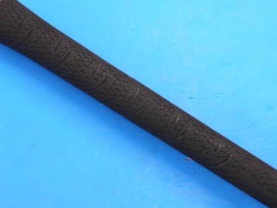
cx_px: 180
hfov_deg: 15.3
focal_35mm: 129
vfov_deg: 11.5
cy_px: 104
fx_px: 1033
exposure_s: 1/80
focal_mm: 42
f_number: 5.6
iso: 800
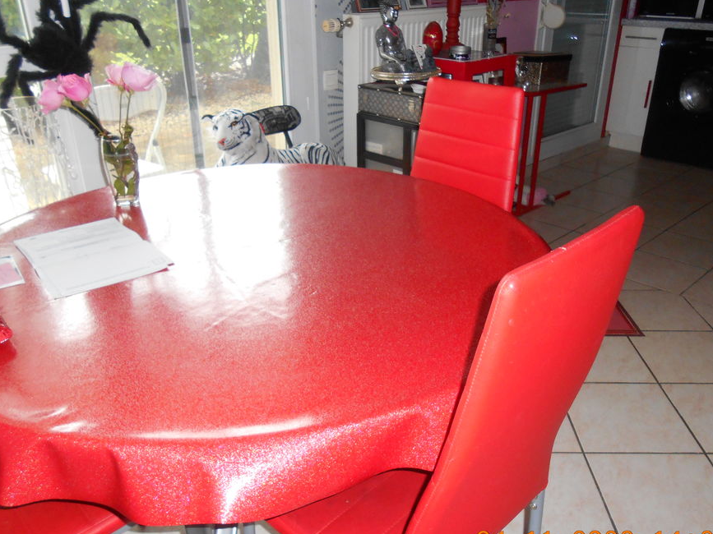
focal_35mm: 30
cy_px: 293
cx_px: 354
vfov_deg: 46.7
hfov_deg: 60.0
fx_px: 618
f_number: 3.5
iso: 250
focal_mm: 4.6
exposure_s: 1/25
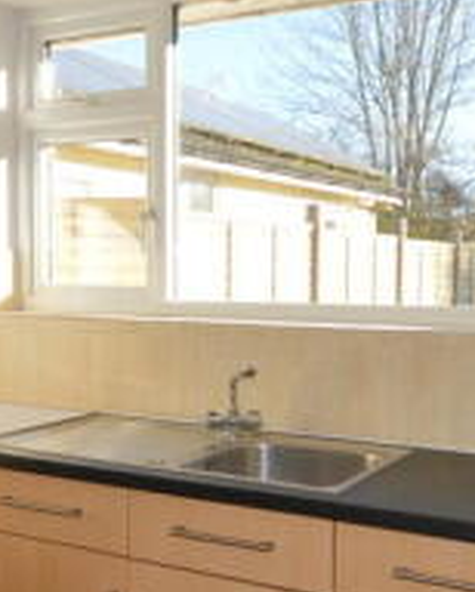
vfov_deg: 38.6
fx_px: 842
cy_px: 342
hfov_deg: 31.5
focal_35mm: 48
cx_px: 210
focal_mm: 10
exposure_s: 1/160
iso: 100
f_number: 4
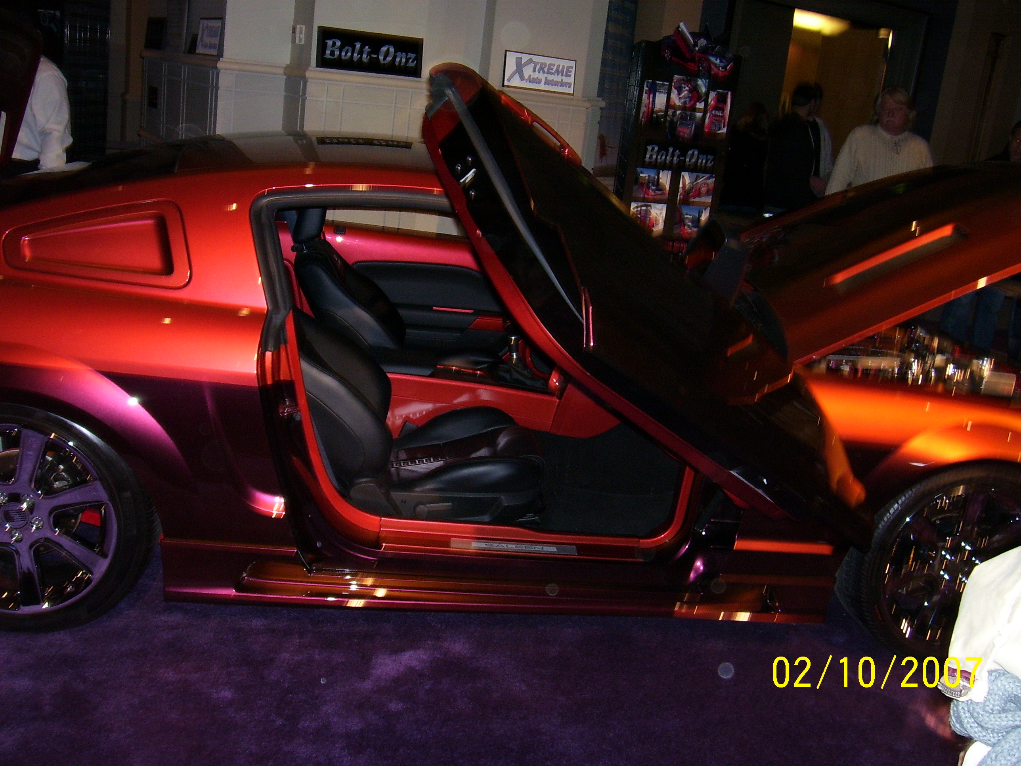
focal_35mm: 34
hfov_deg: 54.0
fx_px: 1003
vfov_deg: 41.8
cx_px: 510
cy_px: 383
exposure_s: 1/60
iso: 125
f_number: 2.7
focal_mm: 5.6
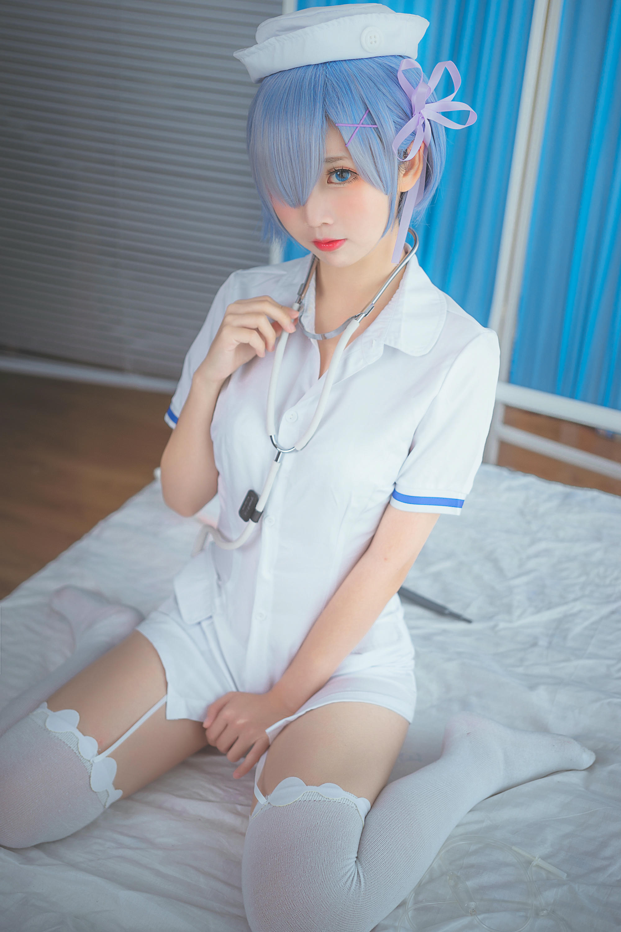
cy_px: 466
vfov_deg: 39.6
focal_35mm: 50
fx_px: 1294
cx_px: 310
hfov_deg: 27.0
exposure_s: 1/125
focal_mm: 50
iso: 100
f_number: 2.8
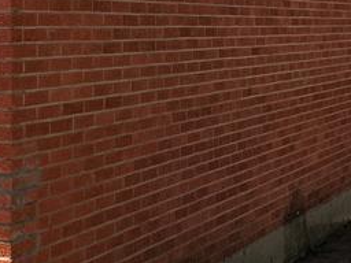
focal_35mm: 104
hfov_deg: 18.9
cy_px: 3
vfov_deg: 14.0
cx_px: 178
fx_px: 1055
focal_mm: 5.1
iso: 50
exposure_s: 1/2179
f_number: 1.6
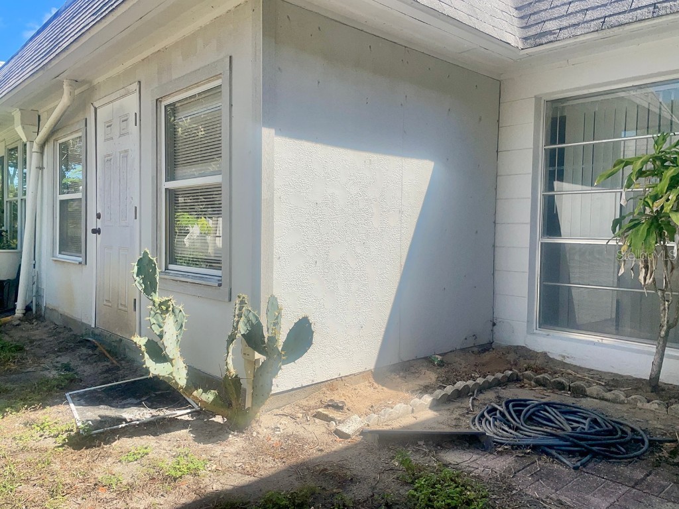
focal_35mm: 26
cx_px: 340
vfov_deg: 53.1
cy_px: 254
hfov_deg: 67.3
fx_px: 510
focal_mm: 4.2
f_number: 1.6
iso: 32
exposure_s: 1/2747
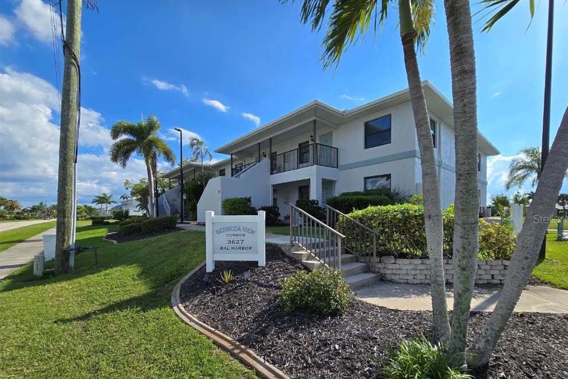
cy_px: 219
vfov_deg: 80.6
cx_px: 293
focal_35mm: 14
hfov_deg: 104.2
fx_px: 221
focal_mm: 2.2
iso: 50
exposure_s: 1/2544
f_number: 2.2
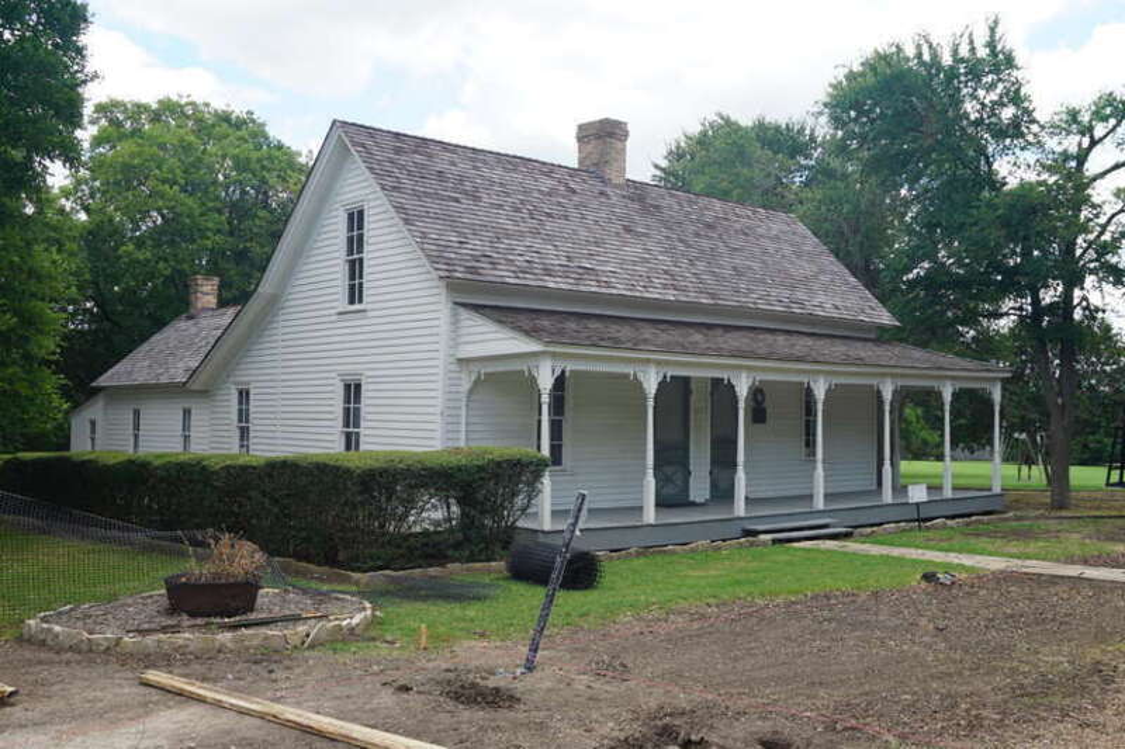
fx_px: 1078
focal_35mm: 34
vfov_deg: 38.3
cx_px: 562
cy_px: 374
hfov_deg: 55.1
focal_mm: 23
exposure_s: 1/80
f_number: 8
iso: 100
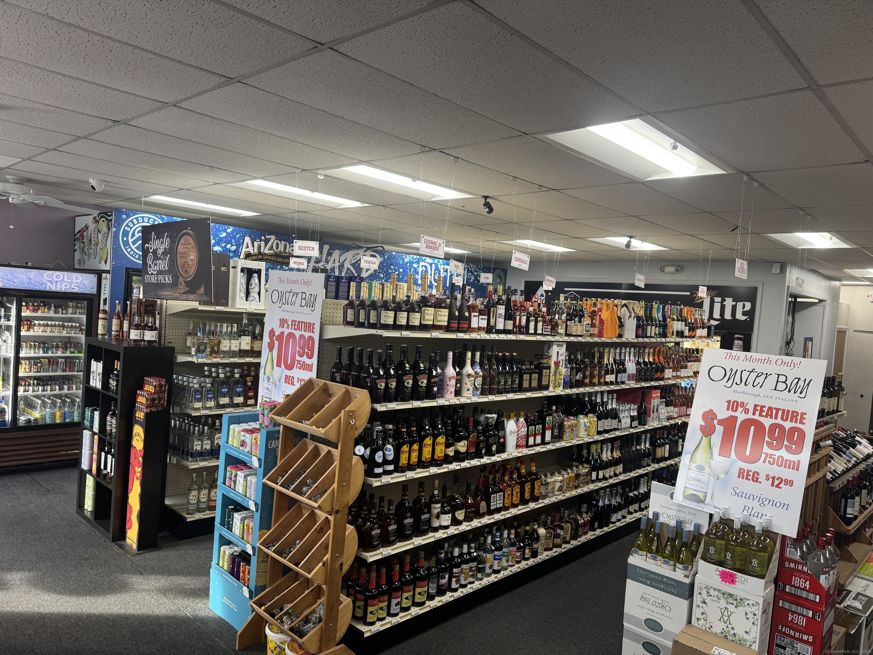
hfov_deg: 71.6
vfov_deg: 56.8
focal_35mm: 24
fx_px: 605
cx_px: 436
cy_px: 328
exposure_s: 1/60
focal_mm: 6.76
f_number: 1.78
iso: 125
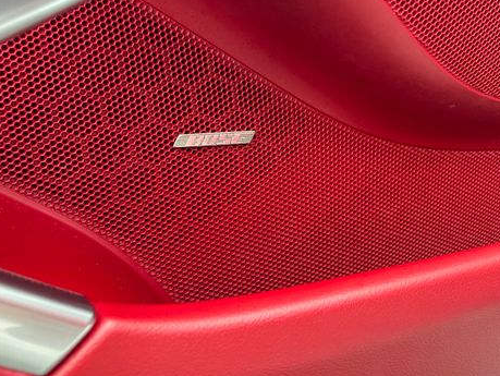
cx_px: 286
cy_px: 125
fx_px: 564
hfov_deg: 47.7
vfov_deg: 36.5
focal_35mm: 39
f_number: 1.8
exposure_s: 1/93
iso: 80
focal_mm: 3.99
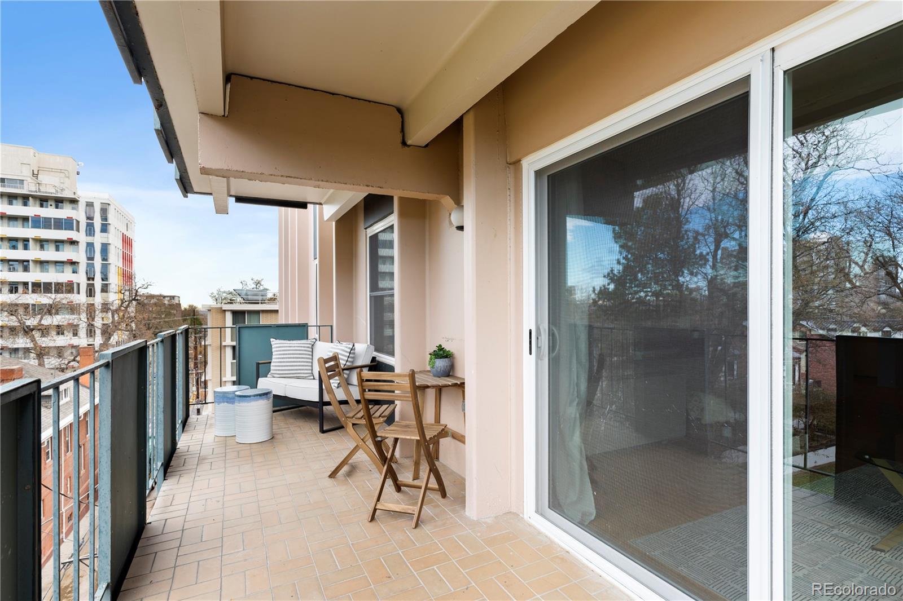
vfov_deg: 70.4
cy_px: 300
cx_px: 452
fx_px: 426
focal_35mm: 17
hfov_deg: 93.3
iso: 100
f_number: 7.1
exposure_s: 1/60
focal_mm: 17
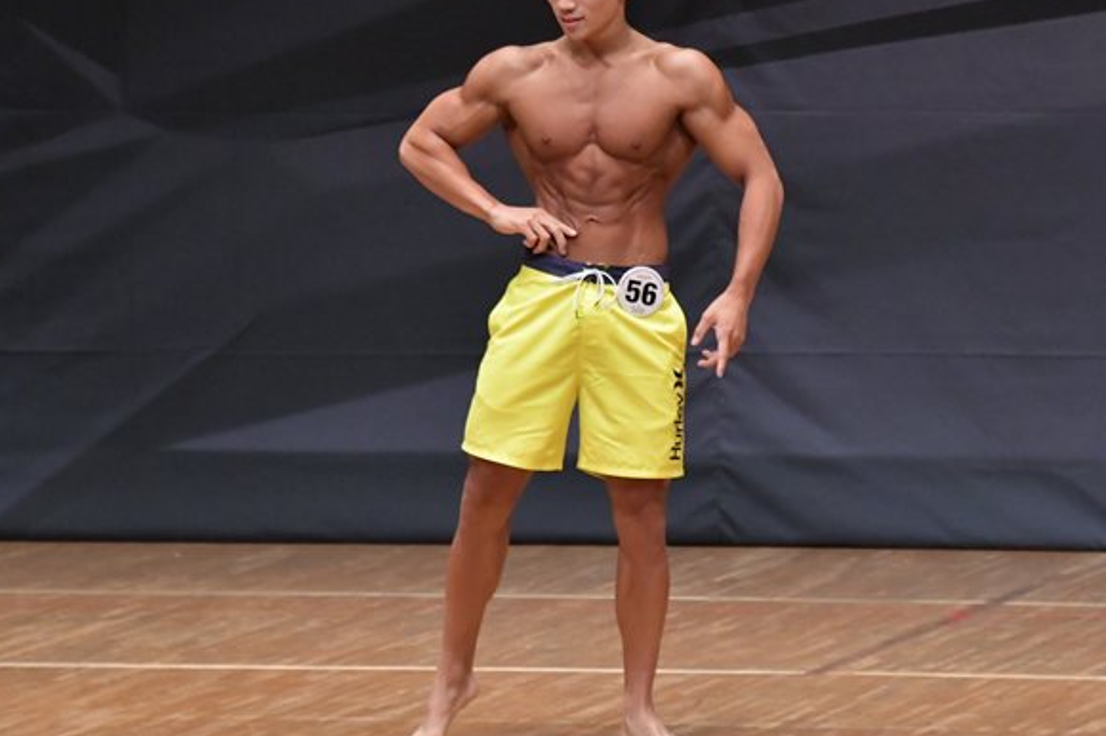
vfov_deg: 3.6
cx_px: 625
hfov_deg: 5.4
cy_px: 318
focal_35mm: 381
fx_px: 11698
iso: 6400
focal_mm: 190
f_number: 5.6
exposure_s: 1/400
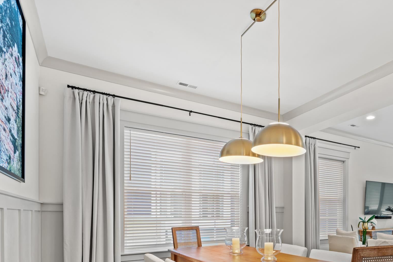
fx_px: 284
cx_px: 293
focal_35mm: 26
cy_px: 211
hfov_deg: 65.3
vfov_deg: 46.8
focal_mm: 16
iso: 200
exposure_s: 4
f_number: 9
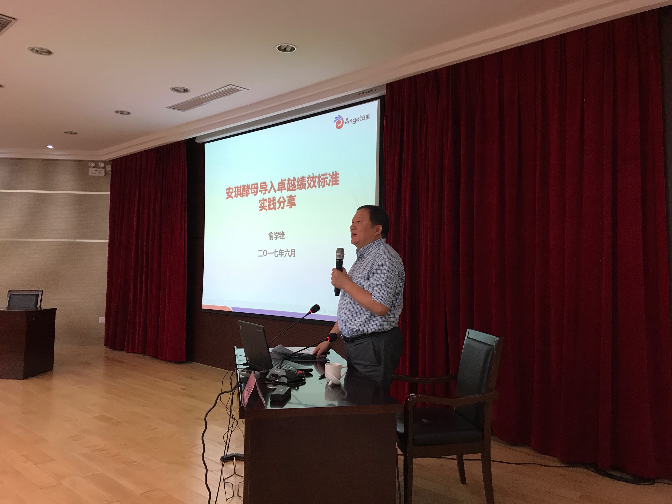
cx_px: 336
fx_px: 544
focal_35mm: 28
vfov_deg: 49.7
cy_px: 252
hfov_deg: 63.4
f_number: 1.8
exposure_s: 1/17
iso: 40
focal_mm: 3.99
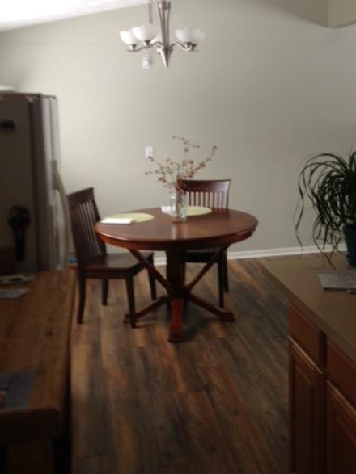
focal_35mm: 45
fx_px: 617
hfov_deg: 32.0
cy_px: 169
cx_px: 225
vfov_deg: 41.7
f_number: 2.4
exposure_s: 1/20
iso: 64
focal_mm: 4.12
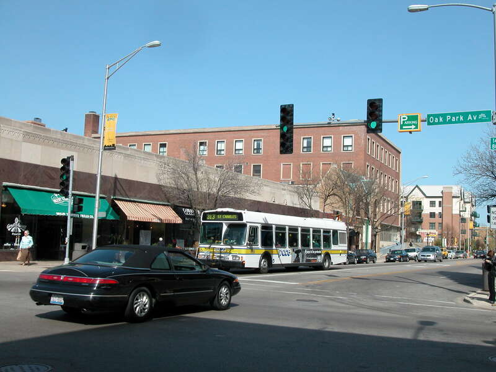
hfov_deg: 45.8
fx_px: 587
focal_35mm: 41
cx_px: 248
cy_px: 186
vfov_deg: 35.1
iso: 100
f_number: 6.4
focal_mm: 10.5
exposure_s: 1/487
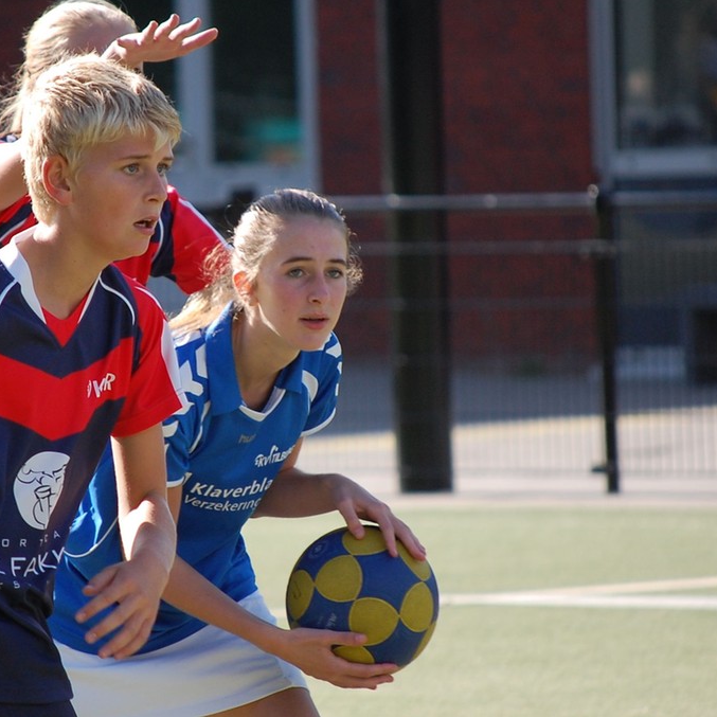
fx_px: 9022
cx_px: 216
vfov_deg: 4.6
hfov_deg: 4.5
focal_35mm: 385
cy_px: 358
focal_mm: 200
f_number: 5.6
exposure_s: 1/640
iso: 400
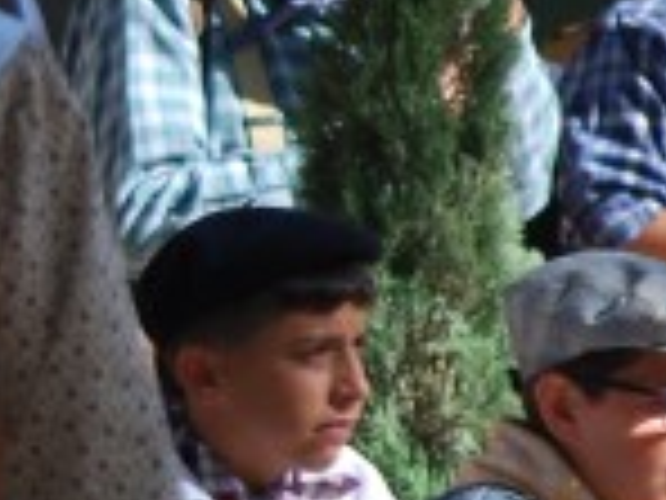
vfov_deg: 1.4
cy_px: 173
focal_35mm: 1057
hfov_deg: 1.9
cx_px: -558
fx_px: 20329
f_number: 5.6
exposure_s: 1/500
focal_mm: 135
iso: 200
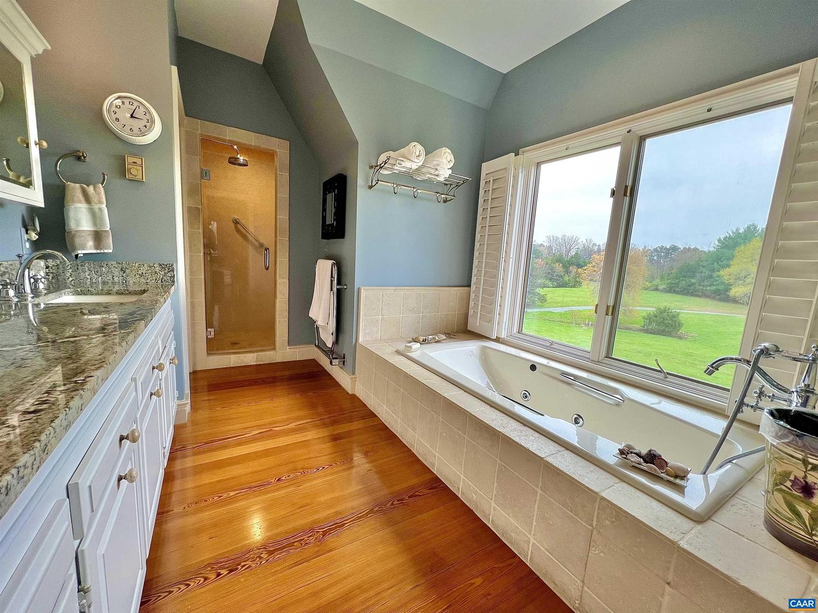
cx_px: 409
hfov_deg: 106.2
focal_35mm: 13
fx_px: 307
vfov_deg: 89.9
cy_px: 306
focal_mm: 1.57
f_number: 1.8
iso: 32
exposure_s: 1/145
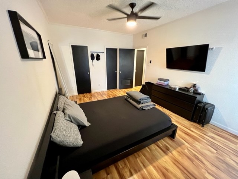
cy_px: 90
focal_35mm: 13
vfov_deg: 89.9
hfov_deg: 106.2
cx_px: 119
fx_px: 89
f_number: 1.8
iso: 800
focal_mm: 1.57
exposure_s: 1/60
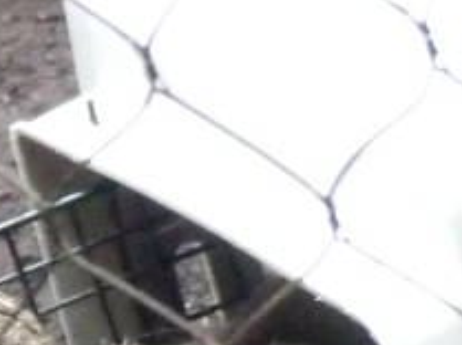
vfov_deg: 2.9
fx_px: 6848
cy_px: 776
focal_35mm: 514
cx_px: -281
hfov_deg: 3.8
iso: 800
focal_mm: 12.1
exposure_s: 1/30
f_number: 3.3
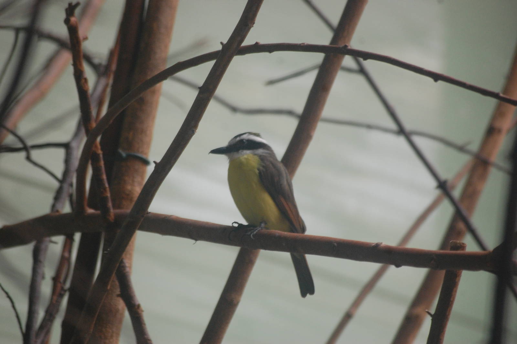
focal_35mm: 300
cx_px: 258
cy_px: 172
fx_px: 4305
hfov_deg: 6.9
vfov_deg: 4.6
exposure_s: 1/80
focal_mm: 200
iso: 800
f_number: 5.6
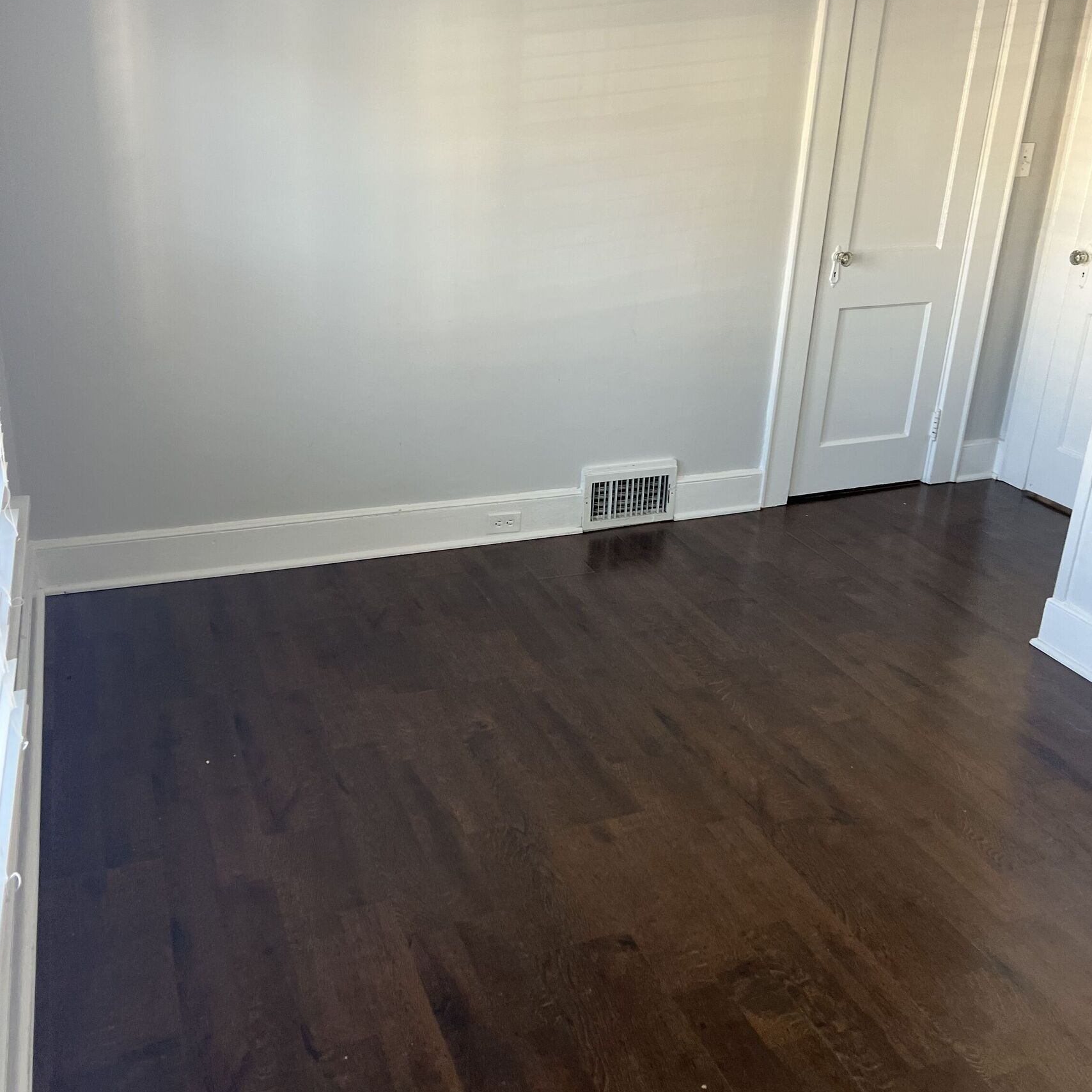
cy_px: 471
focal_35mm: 31
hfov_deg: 52.5
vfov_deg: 52.4
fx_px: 1106
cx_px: 542
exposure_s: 1/108
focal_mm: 5.7
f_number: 1.5
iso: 125
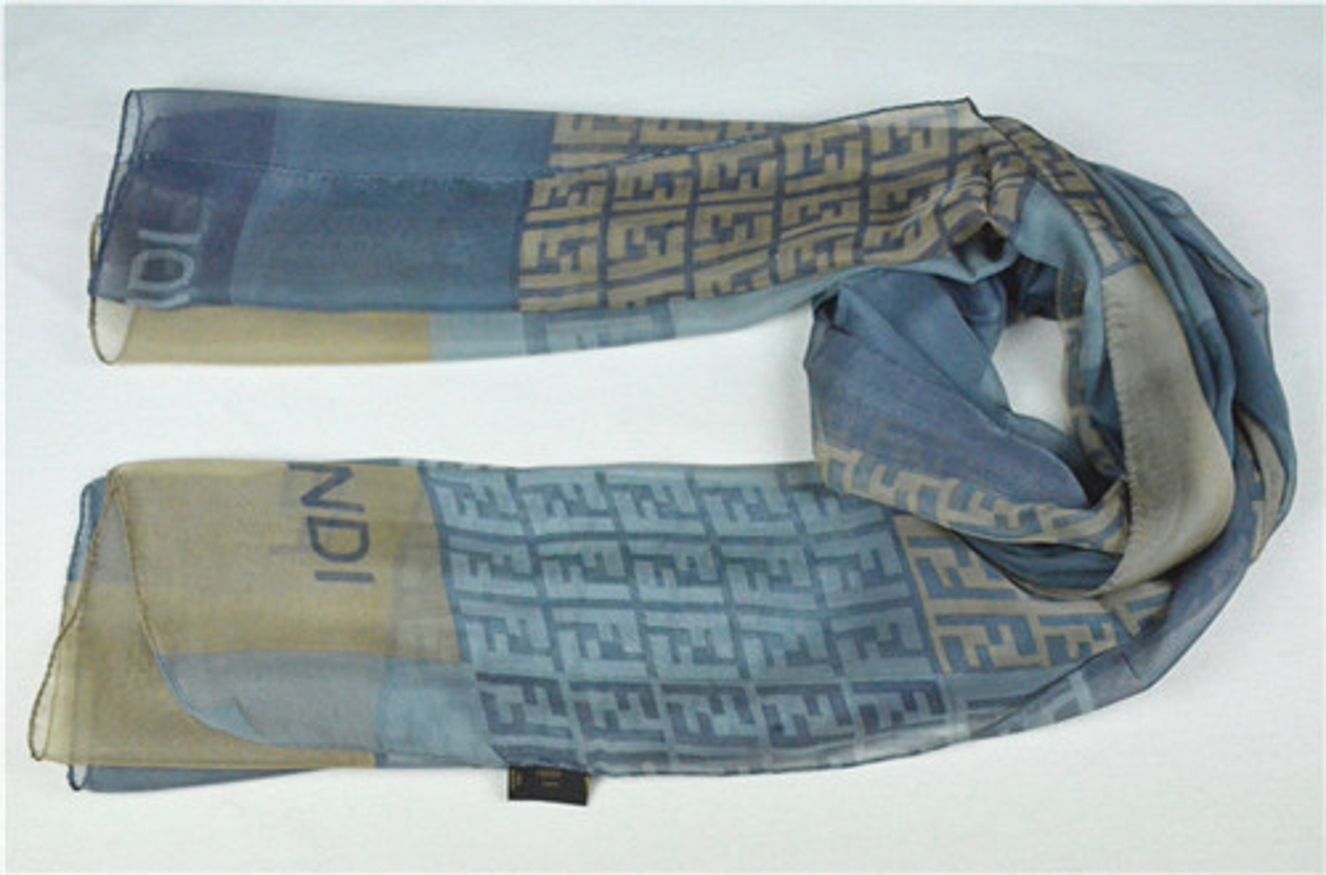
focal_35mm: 40
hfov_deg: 48.1
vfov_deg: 32.8
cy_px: 438
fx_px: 1487
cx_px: 663
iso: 6400
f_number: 11
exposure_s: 1/500
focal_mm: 27
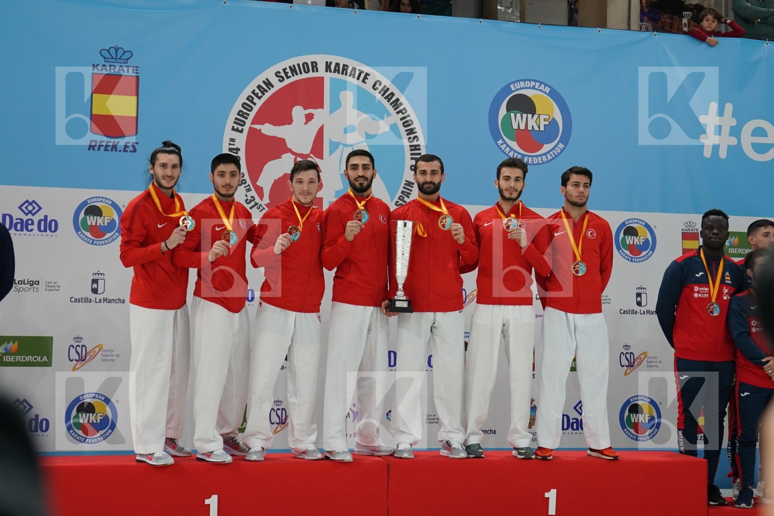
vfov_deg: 26.0
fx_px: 1118
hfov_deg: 38.2
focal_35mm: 52
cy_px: 258
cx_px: 387
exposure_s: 1/250
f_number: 2.8
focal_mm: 35
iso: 800
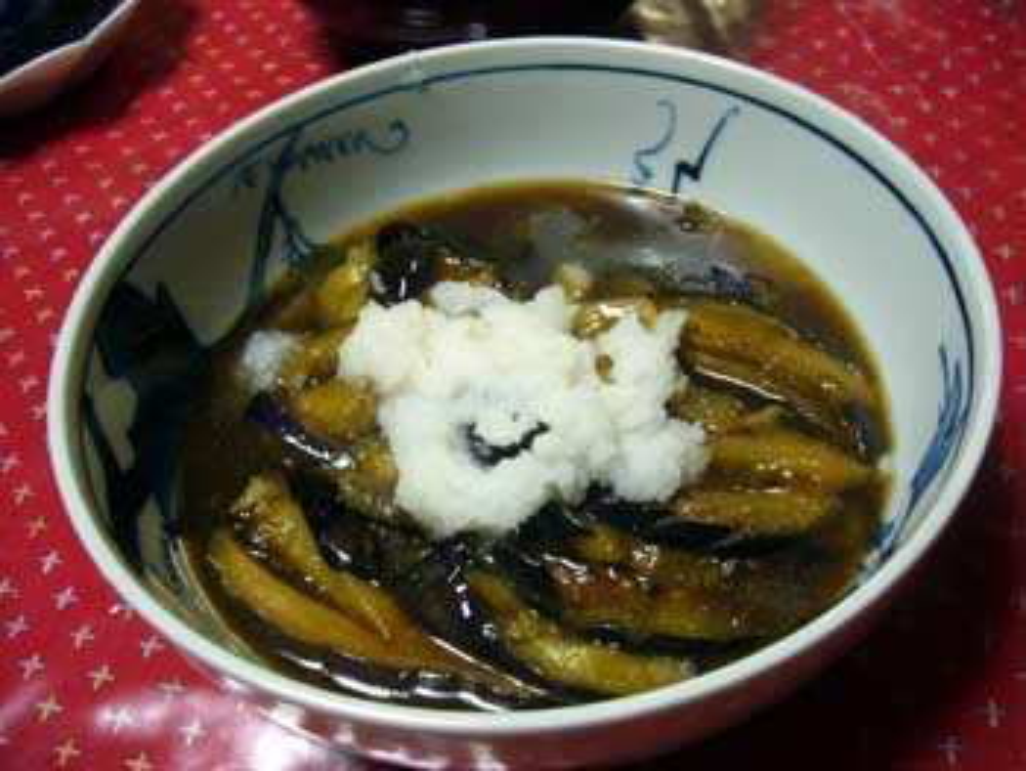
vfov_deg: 40.7
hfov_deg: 52.6
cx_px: 513
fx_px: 1038
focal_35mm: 35
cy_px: 386
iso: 80
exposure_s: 1/8
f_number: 2.8
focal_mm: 5.8
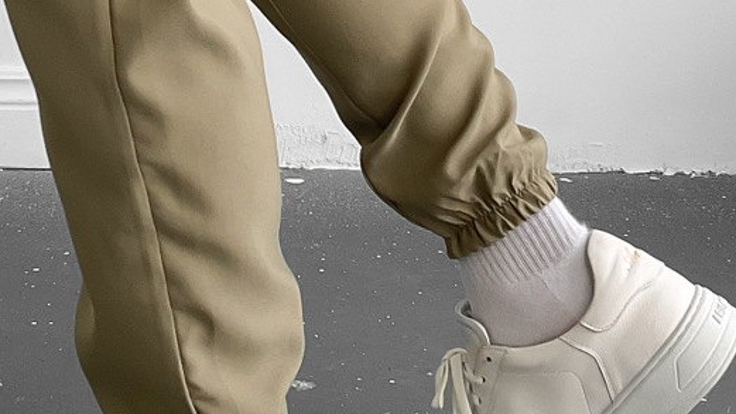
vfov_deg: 12.1
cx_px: 259
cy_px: -129
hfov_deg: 21.9
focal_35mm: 97
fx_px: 1893
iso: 40
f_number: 1.8
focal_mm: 3
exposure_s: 1/120
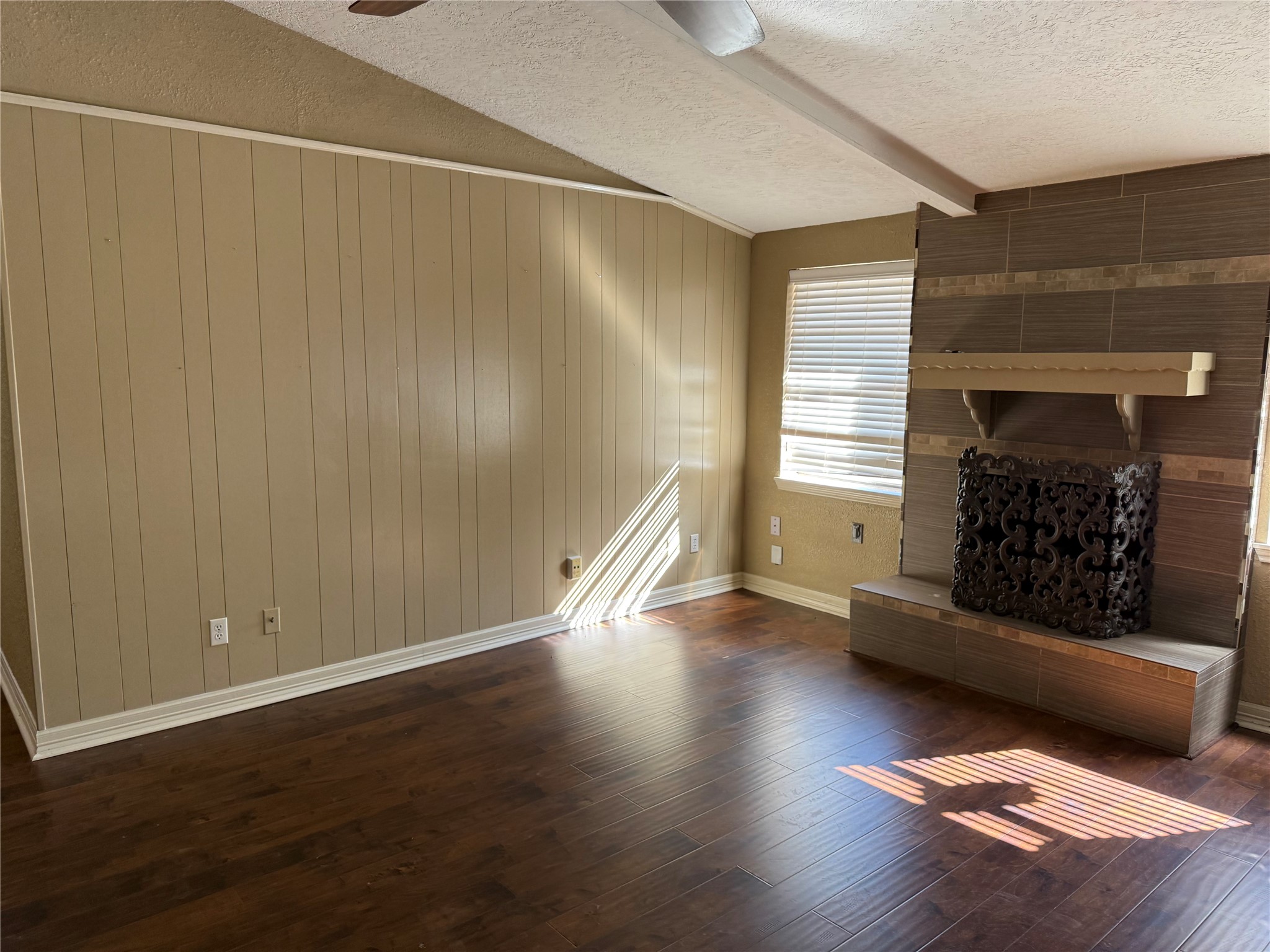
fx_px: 881
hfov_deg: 71.6
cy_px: 476
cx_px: 635
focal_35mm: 24
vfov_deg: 56.8
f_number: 1.78
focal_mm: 6.76
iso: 160
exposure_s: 1/120
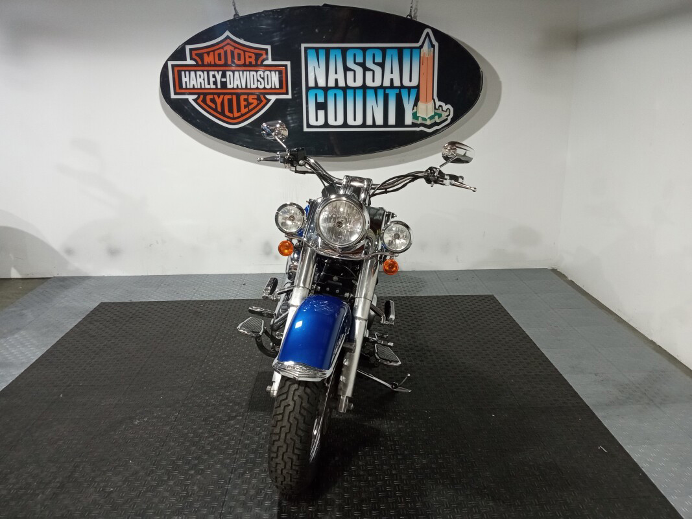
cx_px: 346
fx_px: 560
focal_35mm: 28
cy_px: 260
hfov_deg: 63.4
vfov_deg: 49.7
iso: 476
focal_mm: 3.71
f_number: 2.2
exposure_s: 1/60
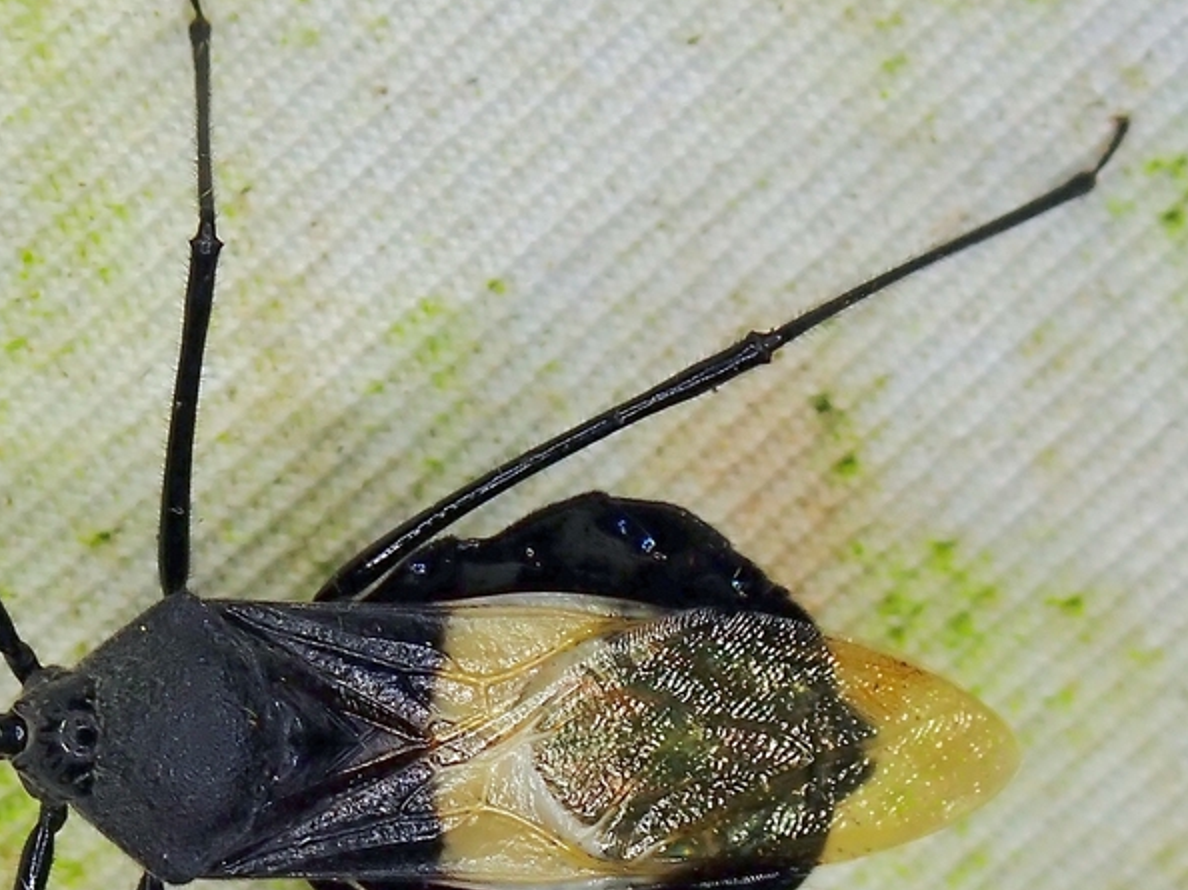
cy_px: 791
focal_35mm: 192
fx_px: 6587
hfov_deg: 10.3
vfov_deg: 7.7
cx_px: 120
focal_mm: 18
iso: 100
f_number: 6.3
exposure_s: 1/500
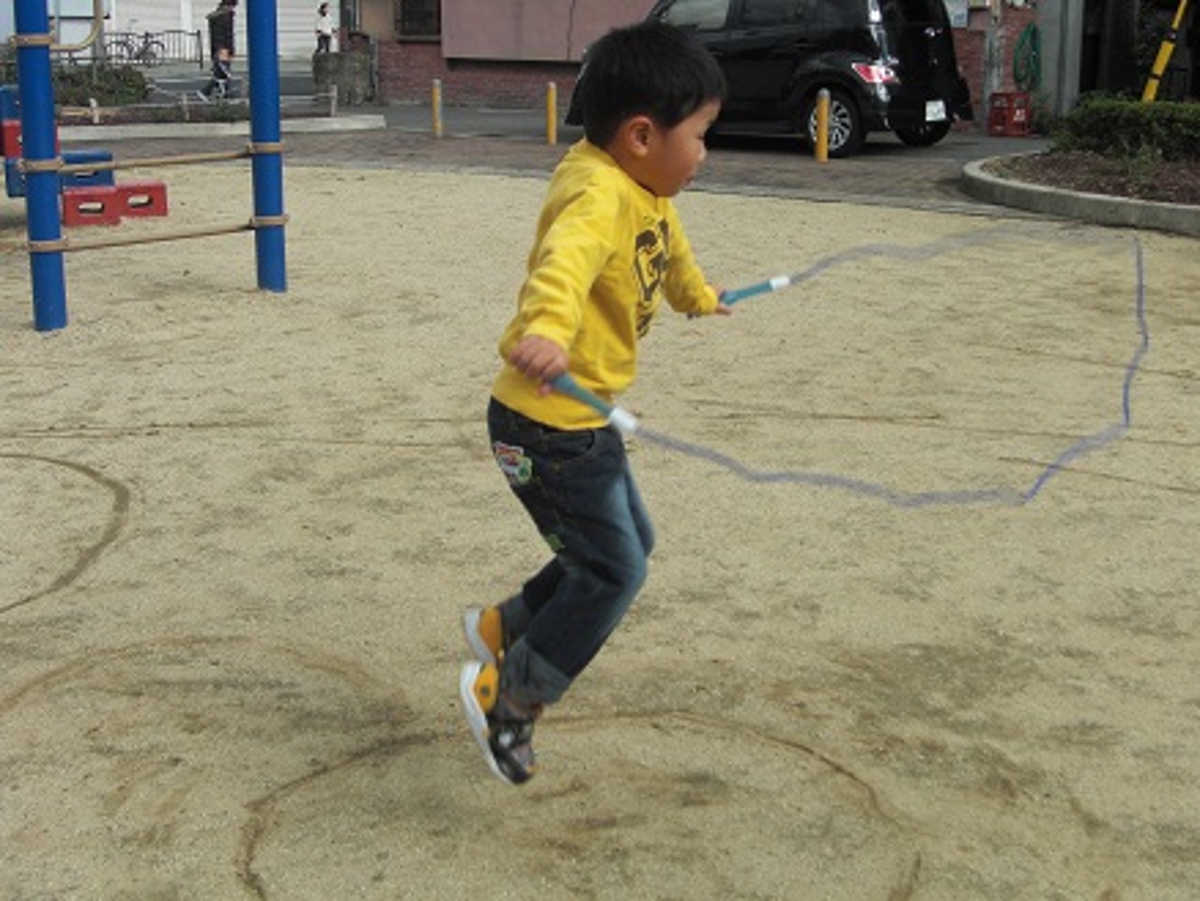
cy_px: 450
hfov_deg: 41.2
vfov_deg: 31.5
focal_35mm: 46
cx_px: 600
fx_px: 1596
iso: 50
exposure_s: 1/250
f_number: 3.3
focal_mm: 8.2
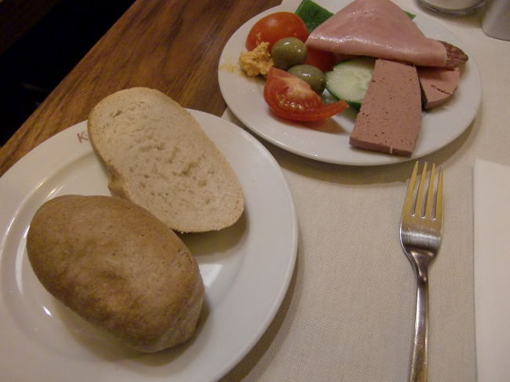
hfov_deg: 63.5
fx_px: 412
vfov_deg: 49.7
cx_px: 255
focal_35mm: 28
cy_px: 191
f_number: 2.6
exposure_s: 1/60
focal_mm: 4.9
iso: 500
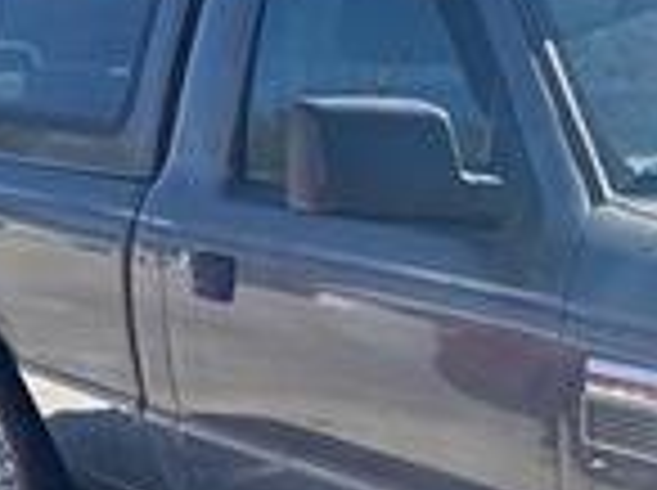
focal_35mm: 90
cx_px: 792
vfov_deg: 15.8
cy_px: 566
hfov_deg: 20.4
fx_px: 1705
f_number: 1.6
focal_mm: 5.96
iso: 64
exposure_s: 1/2208
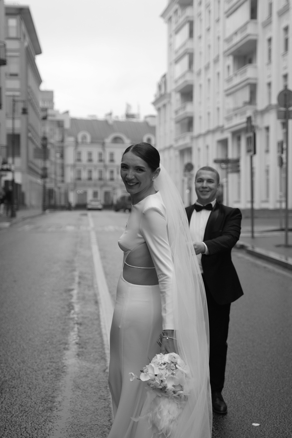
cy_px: 219
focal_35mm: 50
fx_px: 608
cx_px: 146
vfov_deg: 39.6
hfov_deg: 27.0
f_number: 2.8
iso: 400
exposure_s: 1/1250
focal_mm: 50
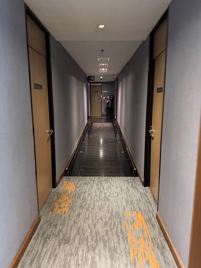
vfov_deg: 71.6
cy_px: 134
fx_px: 186
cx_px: 100
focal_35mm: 24
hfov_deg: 56.8
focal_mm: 6.76
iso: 800
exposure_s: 1/33
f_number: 1.78
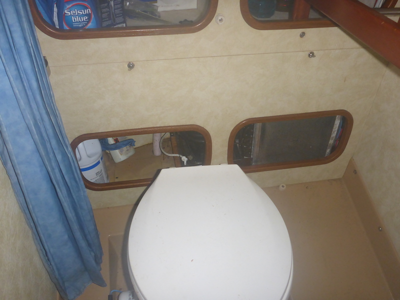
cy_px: 150
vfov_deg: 49.7
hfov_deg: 63.4
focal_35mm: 28
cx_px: 200
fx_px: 324
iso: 400
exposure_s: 1/60
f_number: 3.3
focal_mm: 4.9
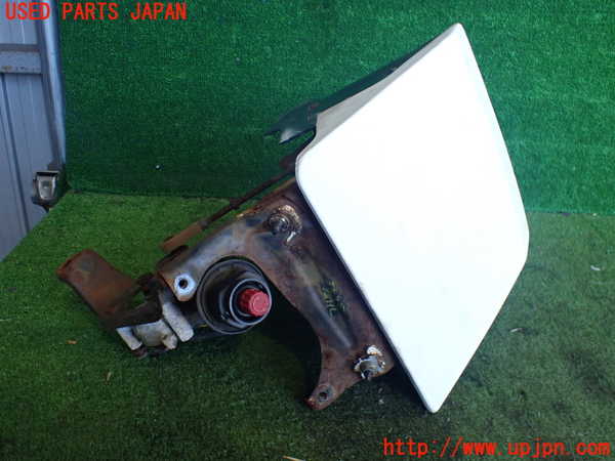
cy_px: 230
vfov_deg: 46.8
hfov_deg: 60.0
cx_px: 308
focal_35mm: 30
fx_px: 533
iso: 250
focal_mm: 5.4
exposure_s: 1/125
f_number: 2.3
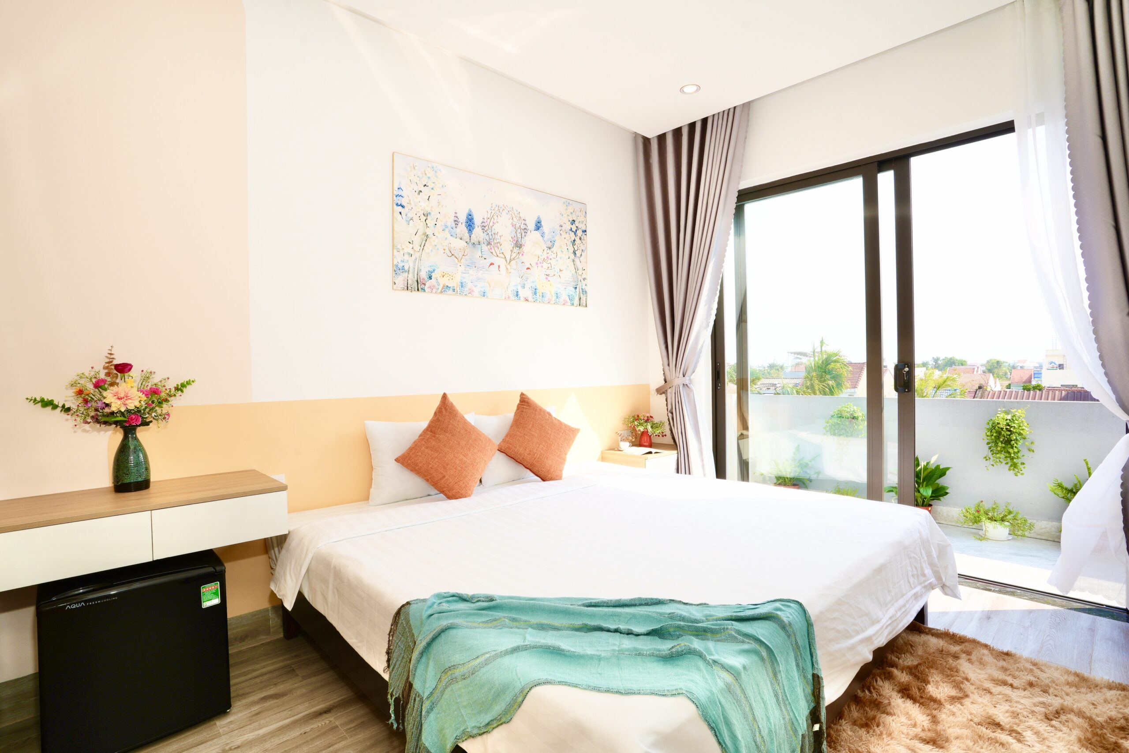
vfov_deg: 70.4
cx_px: 564
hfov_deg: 93.3
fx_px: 533
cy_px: 376
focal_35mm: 17
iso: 125
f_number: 11
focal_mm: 17
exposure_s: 1/50
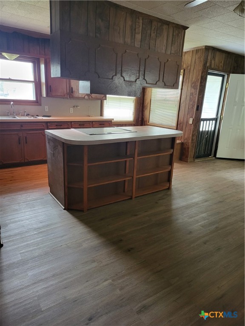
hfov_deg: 56.8
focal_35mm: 24
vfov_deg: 71.6
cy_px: 163
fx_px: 226
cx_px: 122
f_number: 1.8
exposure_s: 1/40
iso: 400
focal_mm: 5
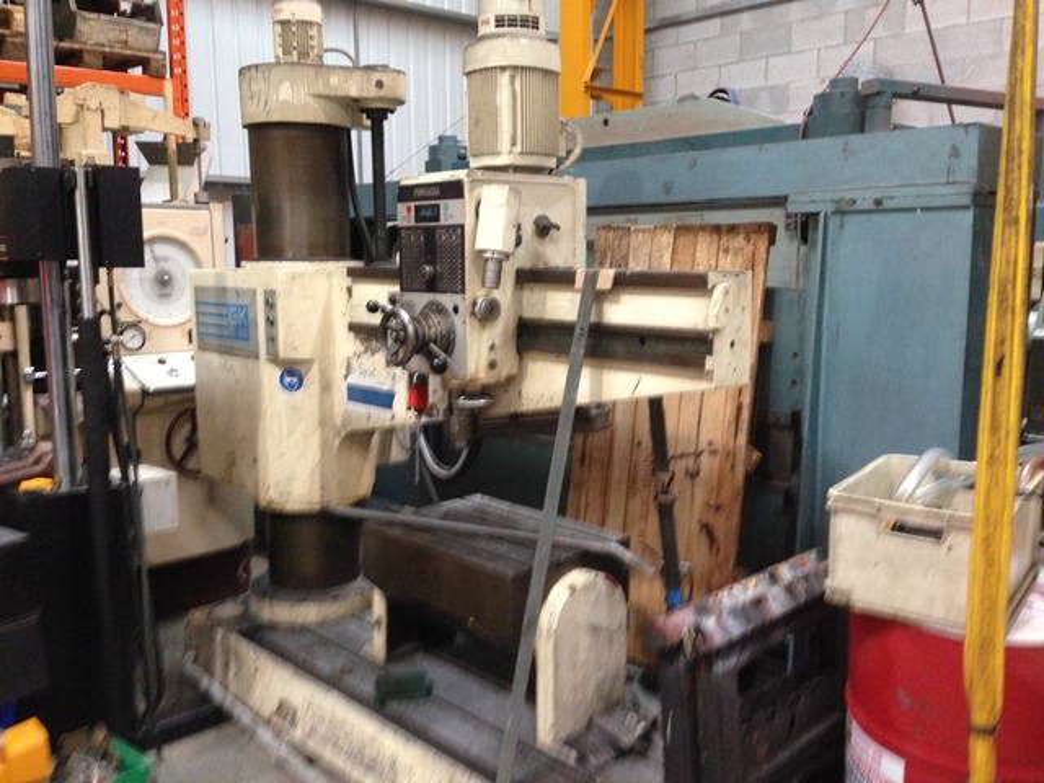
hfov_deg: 55.4
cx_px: 522
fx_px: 995
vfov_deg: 42.9
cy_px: 392
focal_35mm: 33
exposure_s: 1/20
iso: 250
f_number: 2.4
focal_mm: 4.12
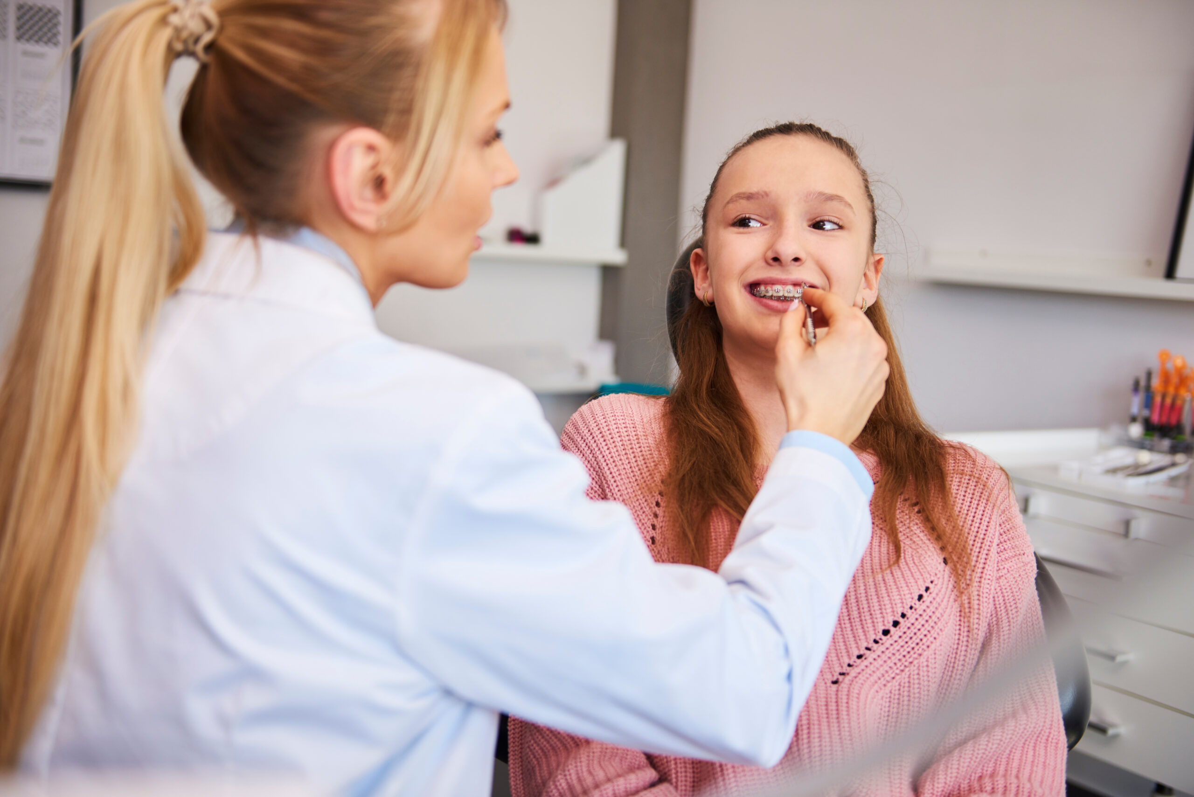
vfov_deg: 30.5
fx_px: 1460
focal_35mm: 44
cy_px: 398
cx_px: 597
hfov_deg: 44.5
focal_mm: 44
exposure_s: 1/100
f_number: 2.8
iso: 250
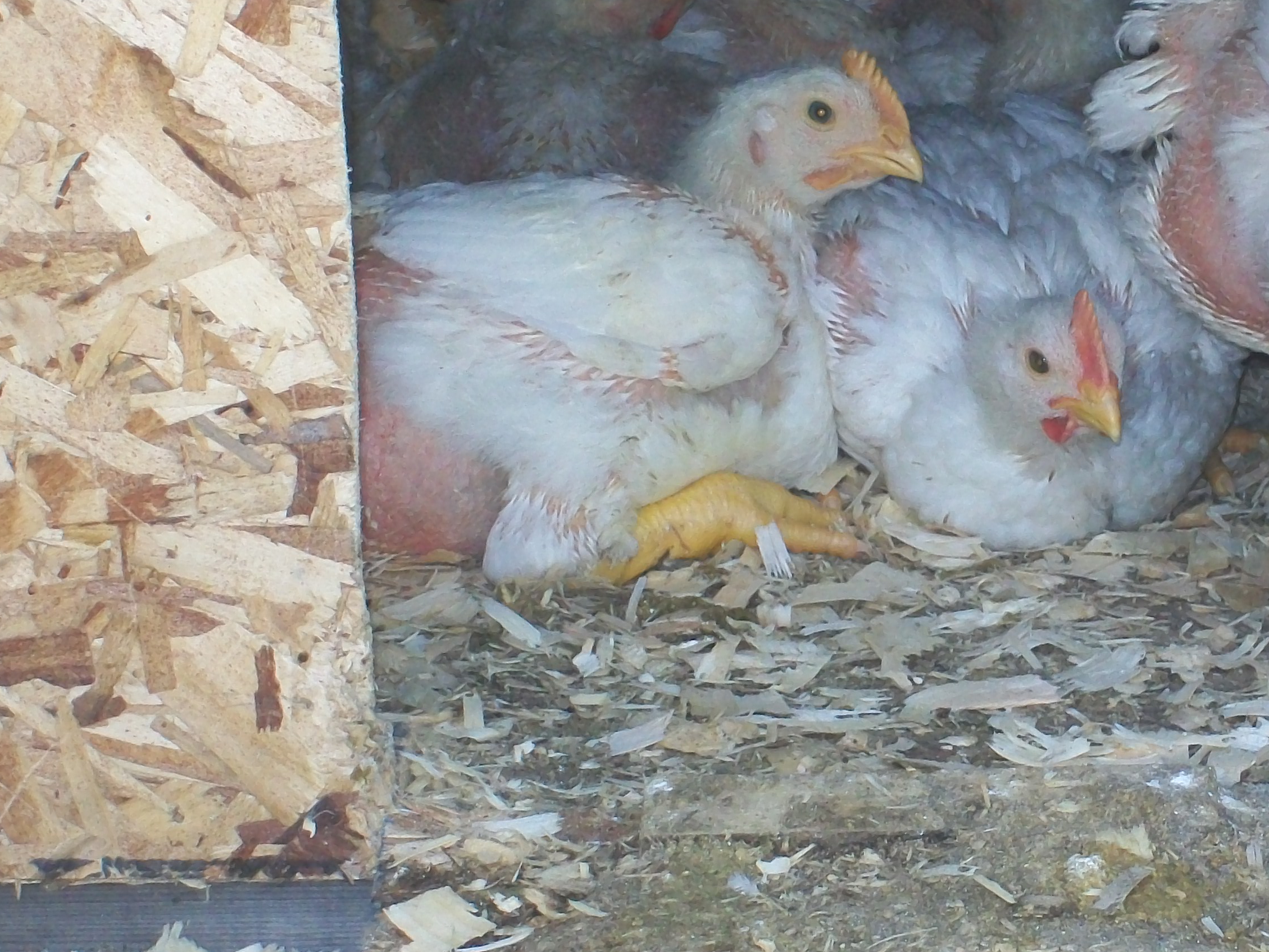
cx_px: 941
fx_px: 6085
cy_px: 513
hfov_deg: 11.9
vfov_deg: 8.9
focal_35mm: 166
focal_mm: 18
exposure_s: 1/125
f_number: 4.8
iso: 160
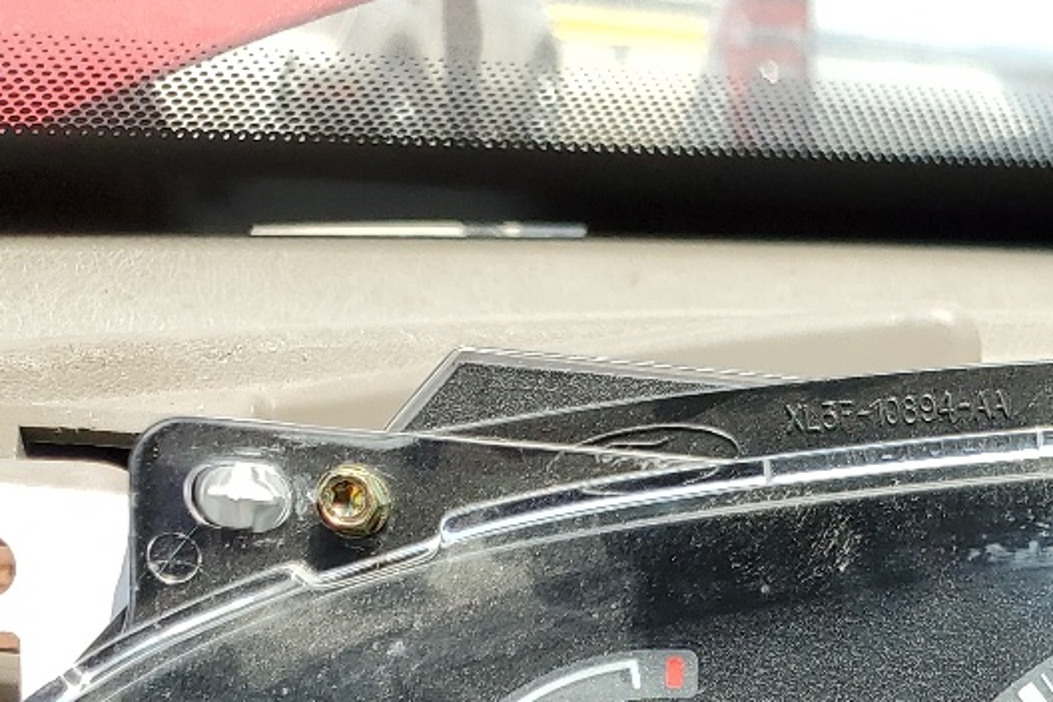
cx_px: 1312
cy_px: 1143
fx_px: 2398
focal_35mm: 82
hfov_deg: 22.5
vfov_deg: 15.1
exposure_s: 1/909
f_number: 1.5
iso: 50
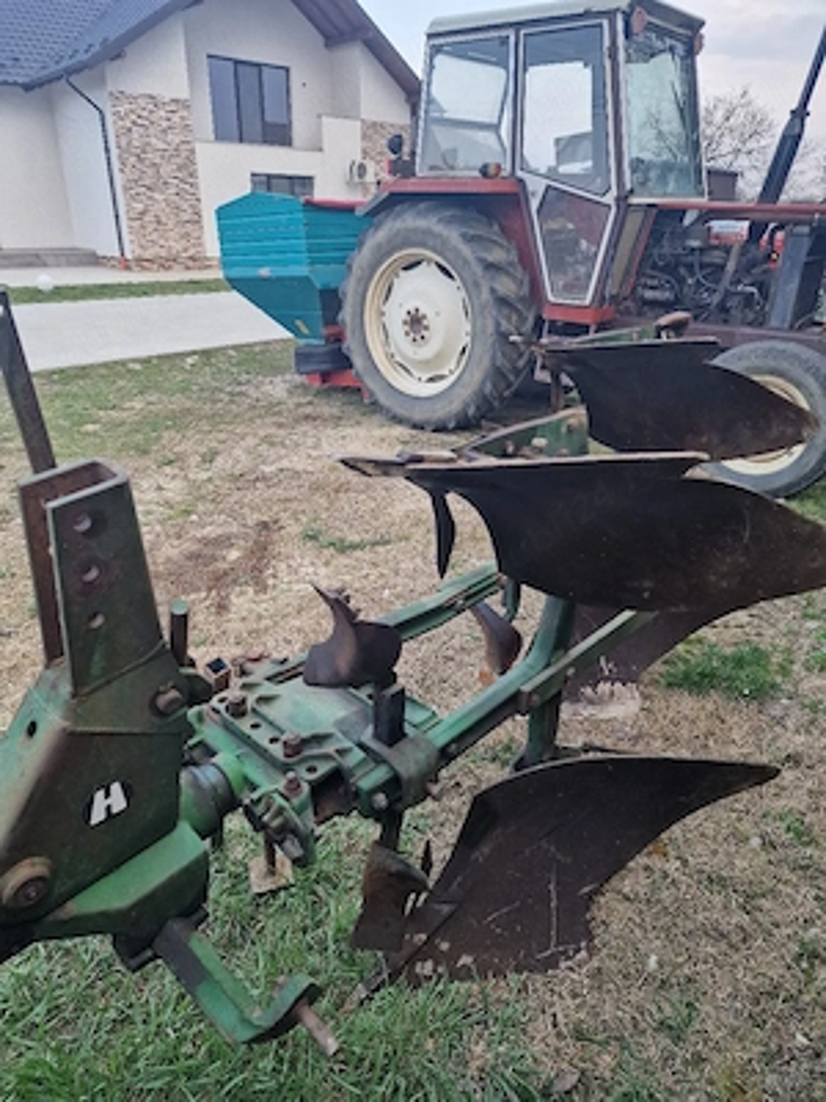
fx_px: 732
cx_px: 413
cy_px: 551
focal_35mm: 23
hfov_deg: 58.9
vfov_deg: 73.9
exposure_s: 1/182
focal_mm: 6.4
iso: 64
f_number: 1.8
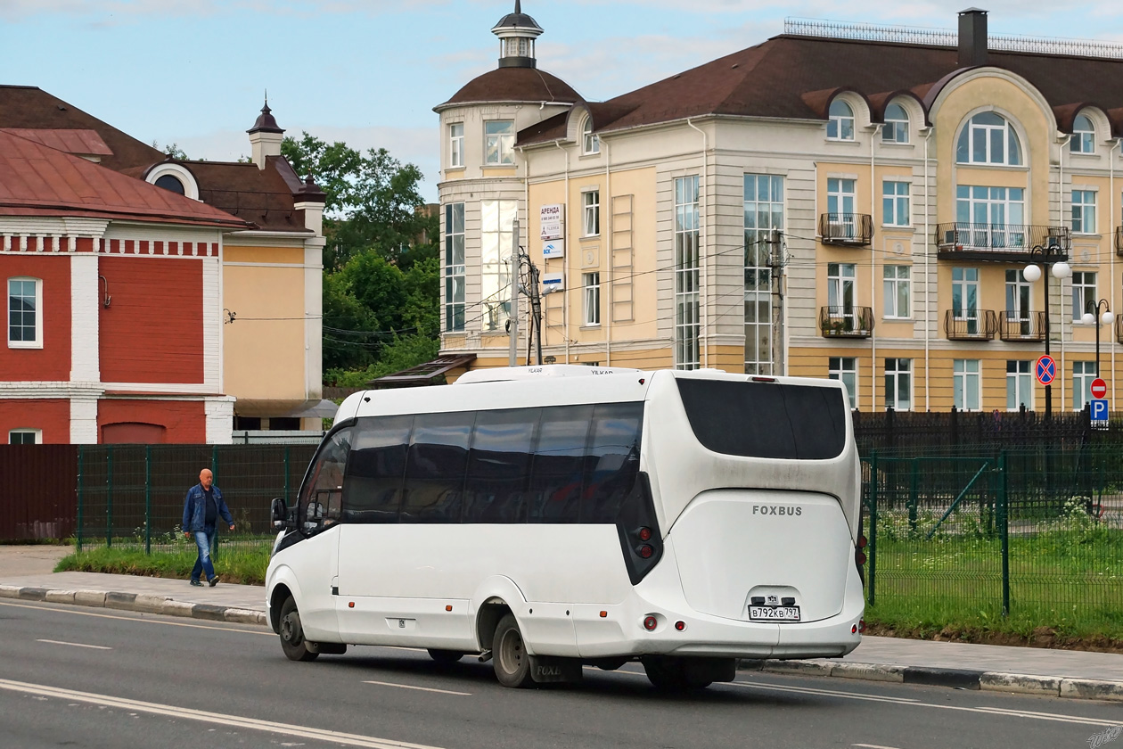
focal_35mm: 105
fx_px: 3275
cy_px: 374
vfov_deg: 13.0
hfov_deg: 19.5
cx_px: 562
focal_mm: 70
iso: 400
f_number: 5.6
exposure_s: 1/2000
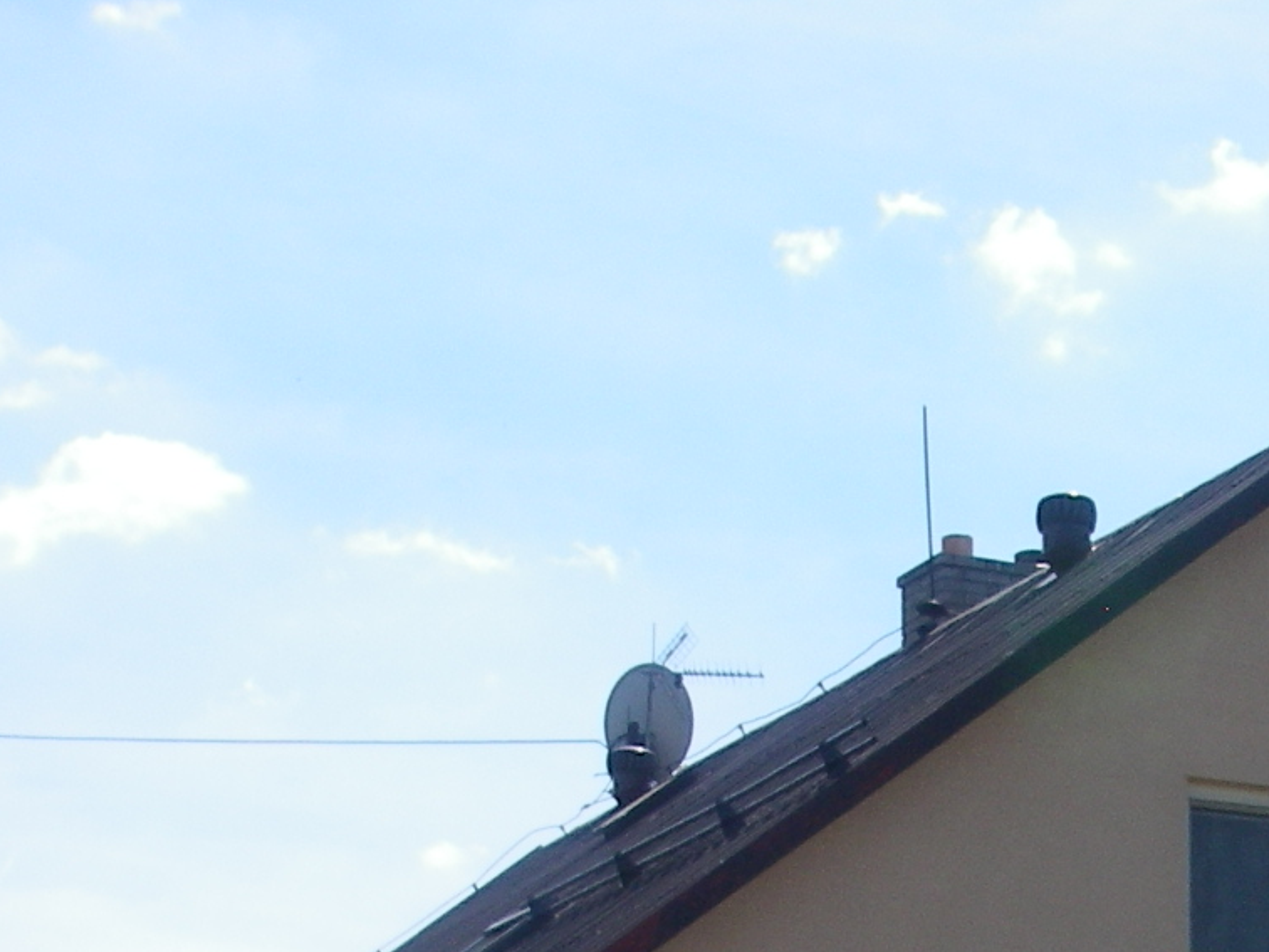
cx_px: 1029
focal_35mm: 103
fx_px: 3776
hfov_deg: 18.9
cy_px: 1251
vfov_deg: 13.8
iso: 64
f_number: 6.6
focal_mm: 6.3
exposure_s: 1/250
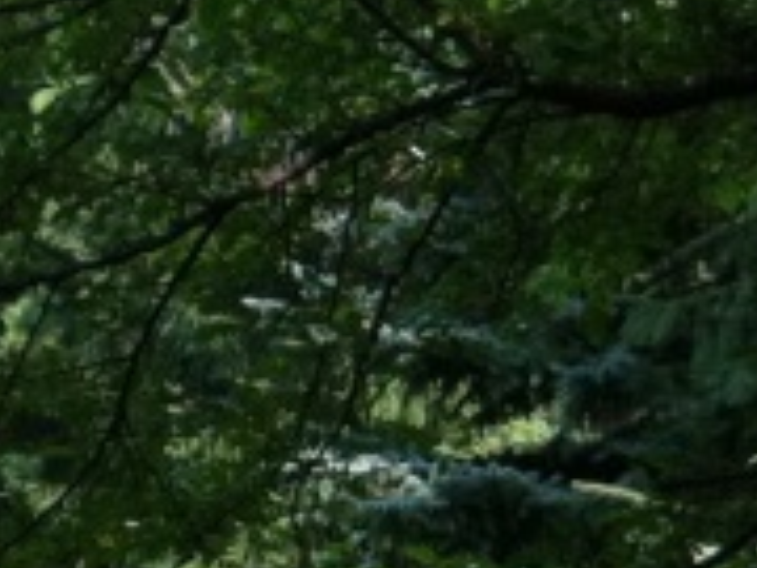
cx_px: -1262
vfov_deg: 7.4
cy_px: 675
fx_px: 4352
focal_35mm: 199
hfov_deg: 8.7
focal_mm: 3.85
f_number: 2.8
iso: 80
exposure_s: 1/288
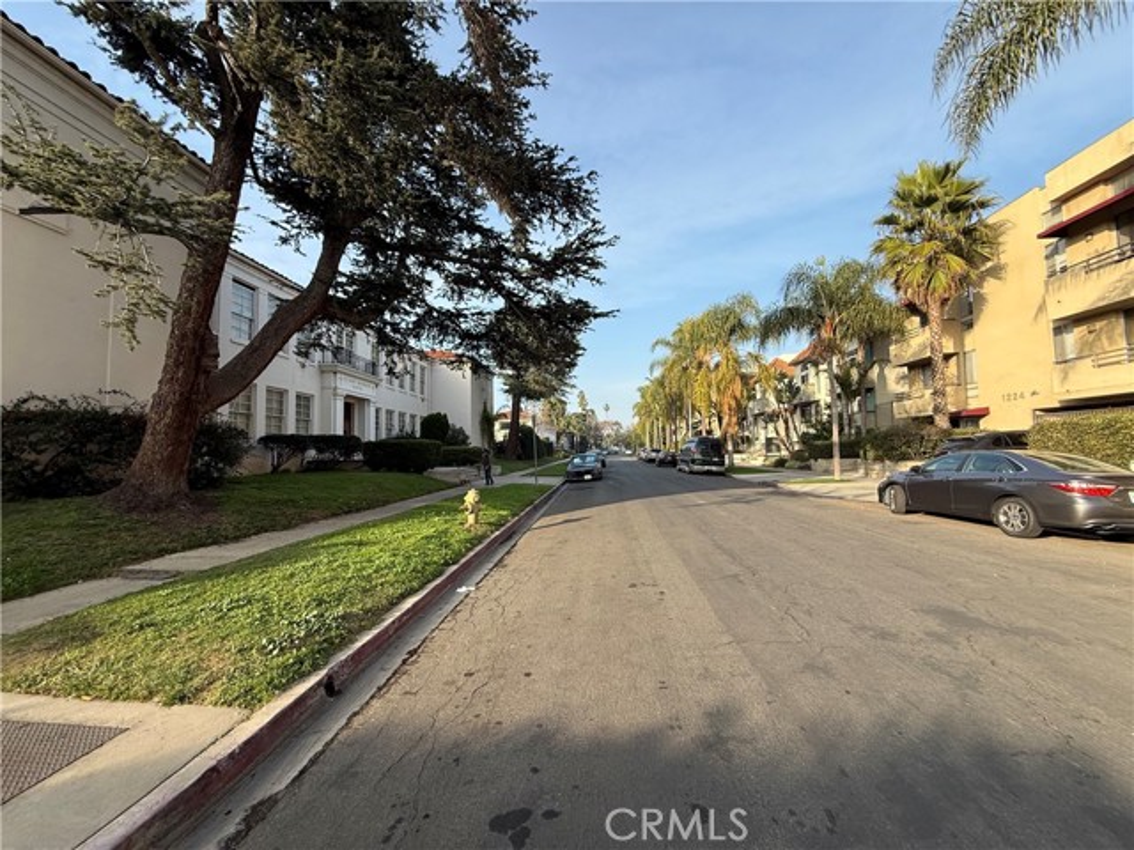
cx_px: 567
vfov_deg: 85.7
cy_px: 425
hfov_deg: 102.1
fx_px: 459
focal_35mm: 14
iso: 50
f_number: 2.2
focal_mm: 2.22
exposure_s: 1/726
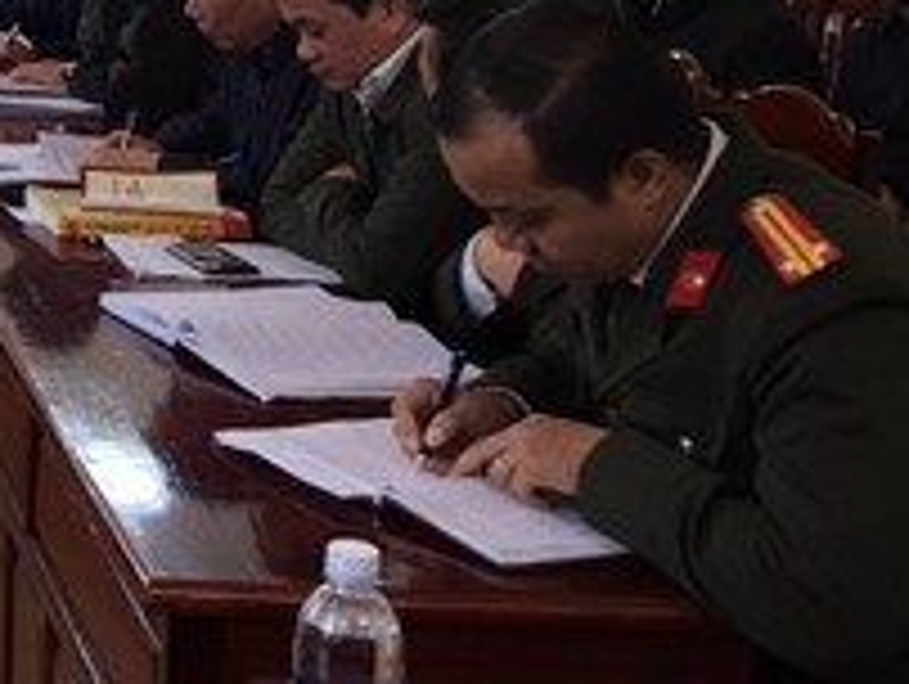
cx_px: -392
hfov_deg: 20.1
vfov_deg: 16.6
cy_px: -104
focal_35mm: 86
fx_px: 2261
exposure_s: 1/50
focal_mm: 4.15
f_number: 2.2
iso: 32
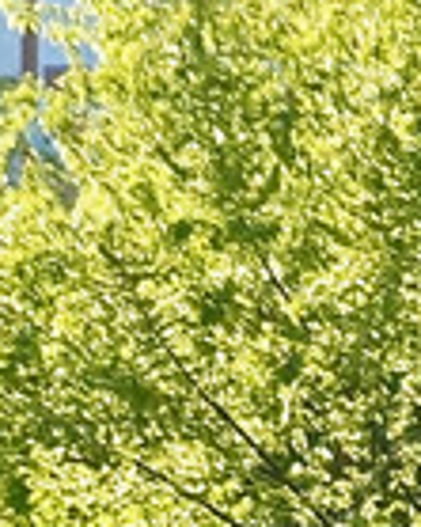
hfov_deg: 0.9
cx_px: 584
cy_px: 990
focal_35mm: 1726
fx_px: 26916
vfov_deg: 1.1
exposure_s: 1/640
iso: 400
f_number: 7.1
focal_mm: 135
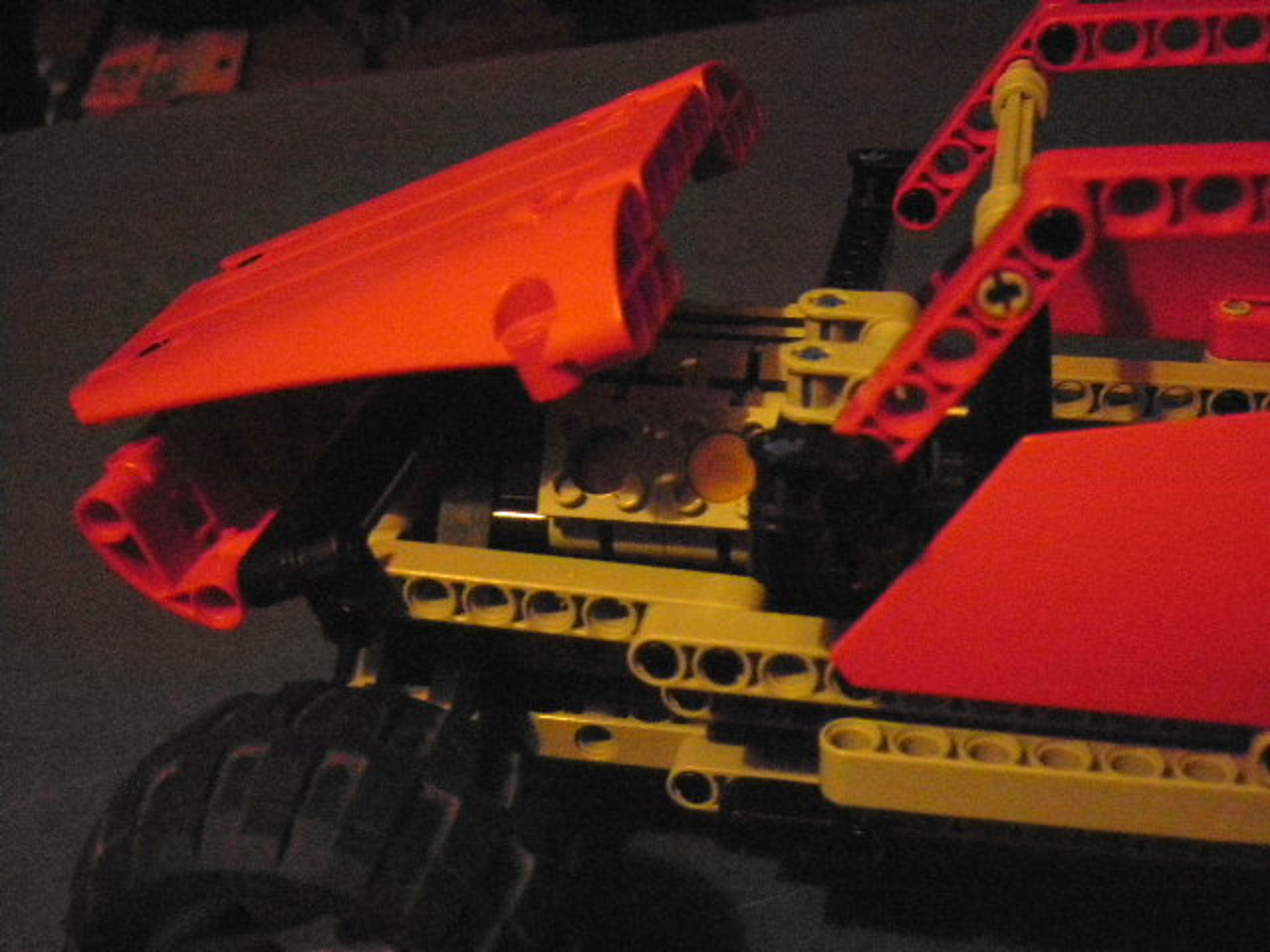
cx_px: 635
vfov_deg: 30.9
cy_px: 476
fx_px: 1724
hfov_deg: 40.4
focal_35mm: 47
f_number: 3.4
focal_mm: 8.3
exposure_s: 1/8
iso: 1600
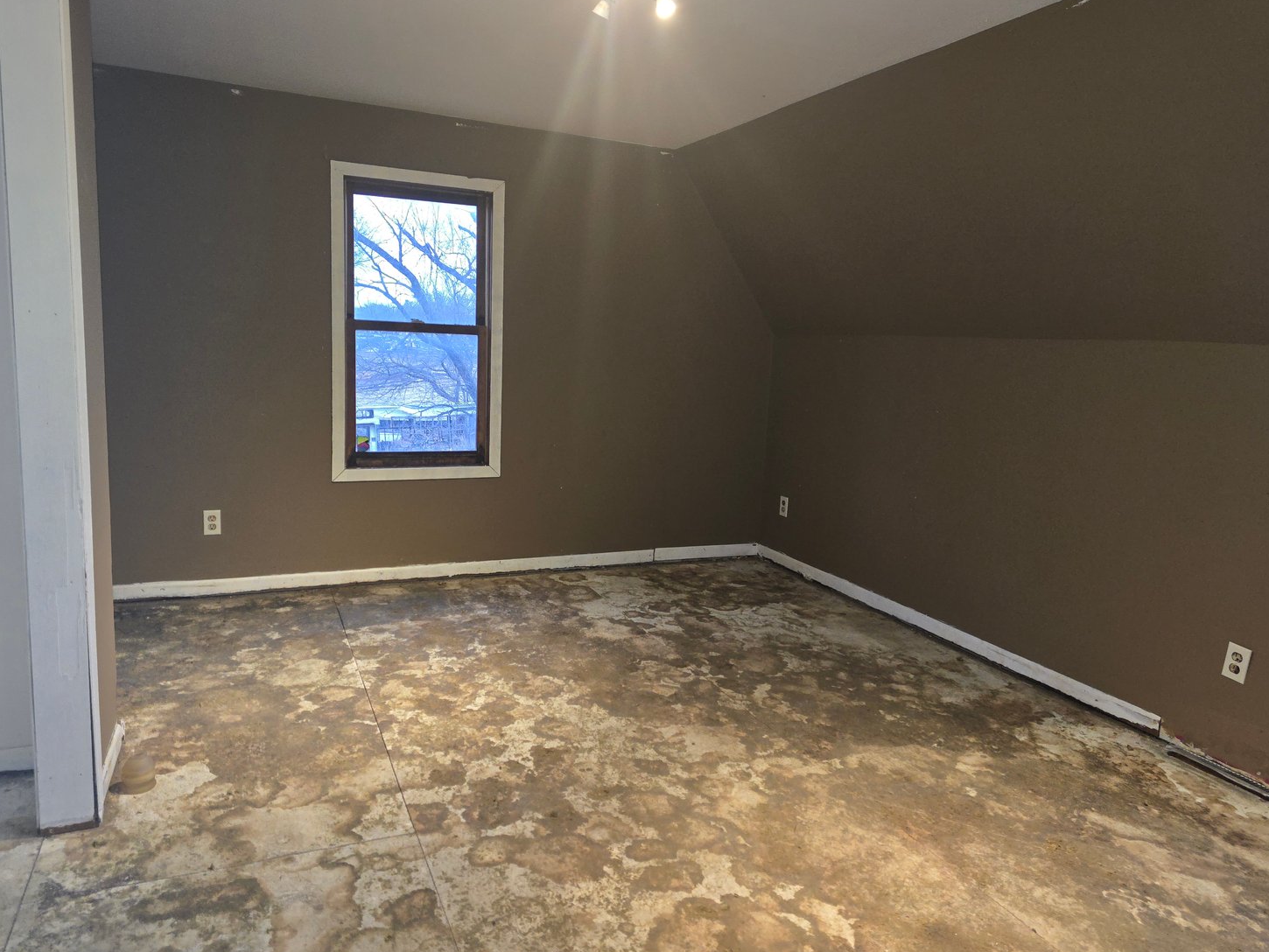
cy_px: 462
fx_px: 880
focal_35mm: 24
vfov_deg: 56.8
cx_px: 619
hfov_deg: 71.6
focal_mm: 6.3
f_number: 1.7
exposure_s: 1/24
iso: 160
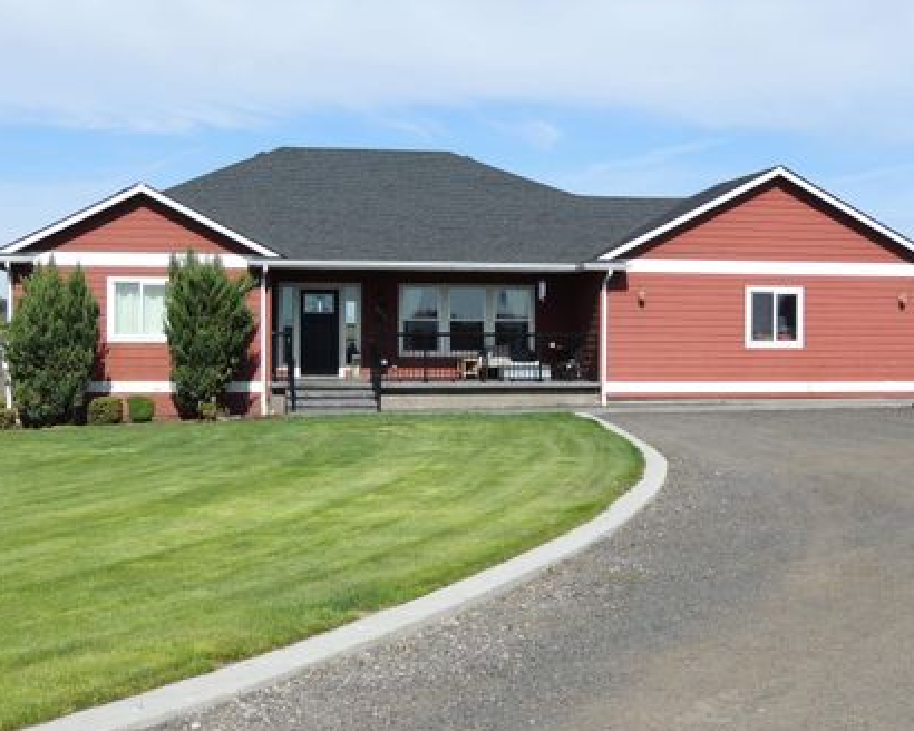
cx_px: 473
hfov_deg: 33.6
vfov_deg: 27.1
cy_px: 358
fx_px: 1515
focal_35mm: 56
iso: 100
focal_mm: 8.3
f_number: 3.5
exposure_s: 1/1000
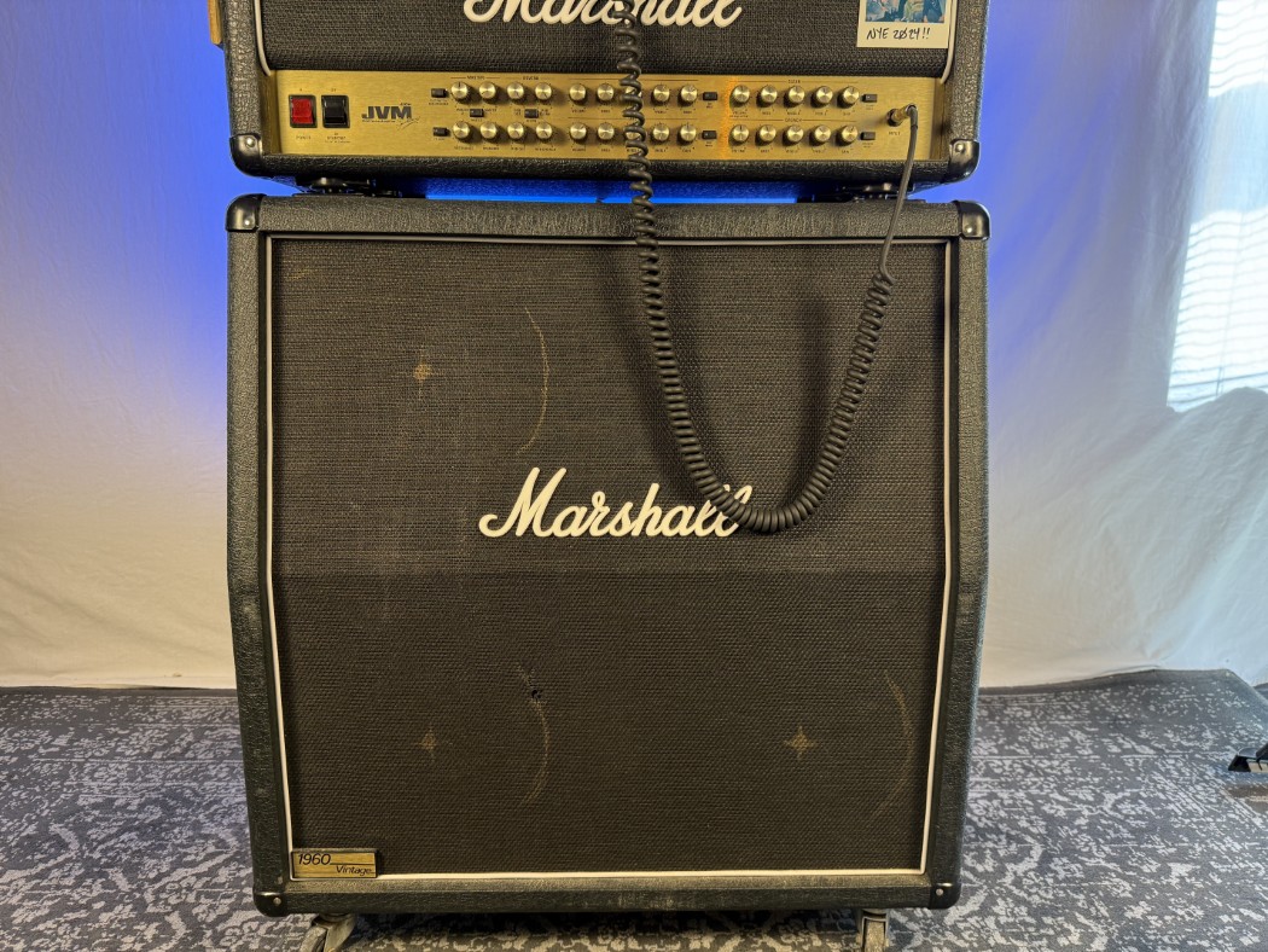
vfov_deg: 56.8
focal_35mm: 24
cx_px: 634
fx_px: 879
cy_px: 476
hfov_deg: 71.6
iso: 200
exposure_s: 1/60
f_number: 1.78
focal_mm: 6.76
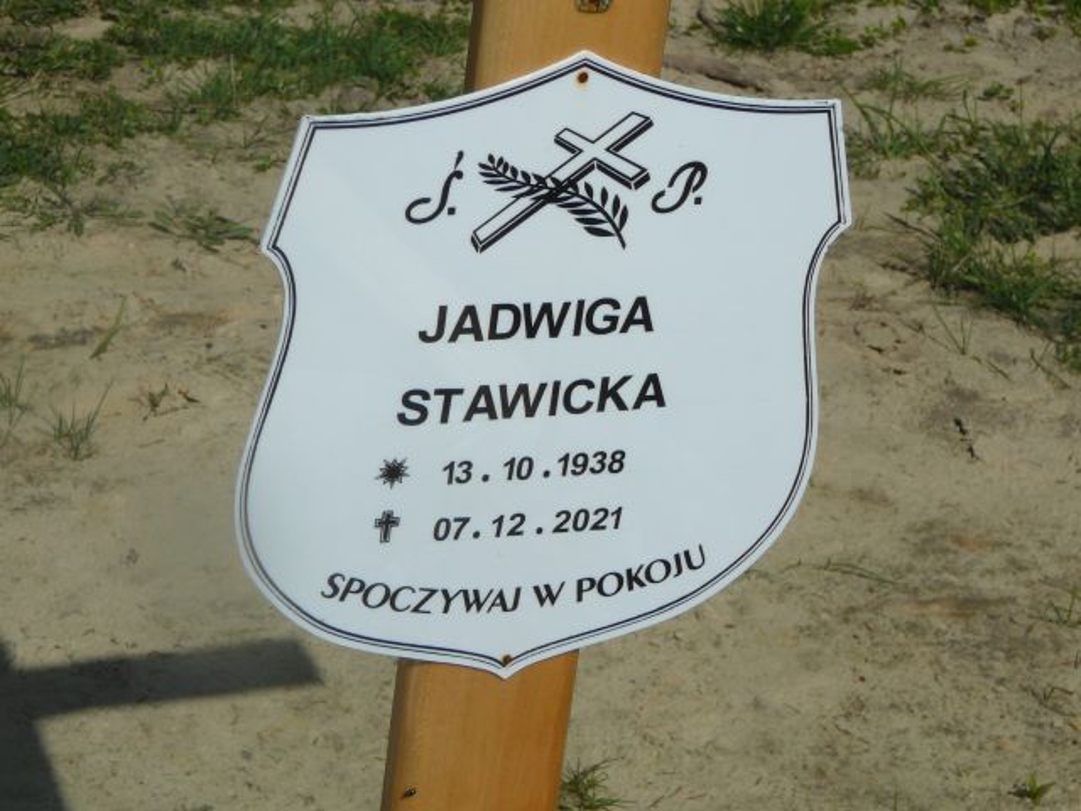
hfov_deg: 18.7
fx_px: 3279
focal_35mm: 105
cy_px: 406
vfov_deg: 14.1
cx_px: 540
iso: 80
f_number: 6.3
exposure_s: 1/800
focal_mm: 15.6
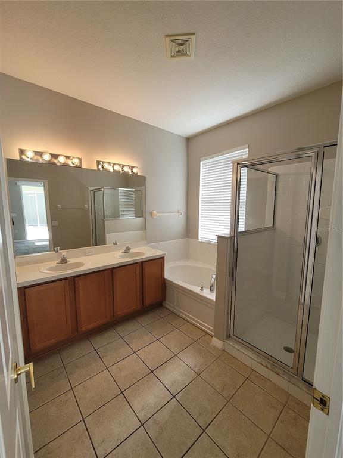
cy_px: 229
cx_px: 172
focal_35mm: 13
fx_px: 172
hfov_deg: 89.9
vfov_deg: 106.2
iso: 100
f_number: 2.2
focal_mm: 2.2
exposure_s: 1/120
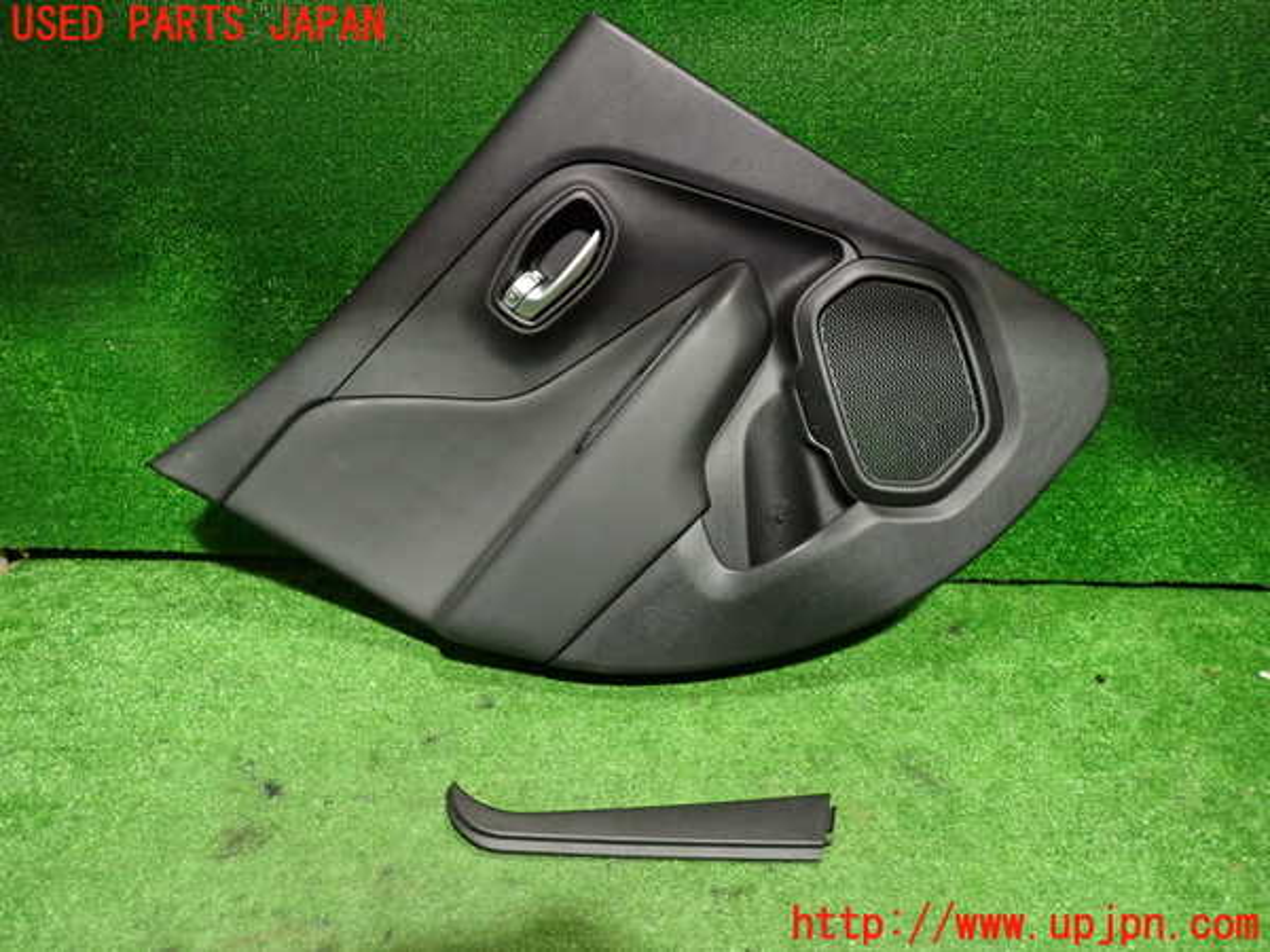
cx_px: 635
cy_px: 476
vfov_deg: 54.9
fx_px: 917
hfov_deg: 69.4
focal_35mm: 25
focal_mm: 4.5
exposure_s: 1/30
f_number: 2
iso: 800
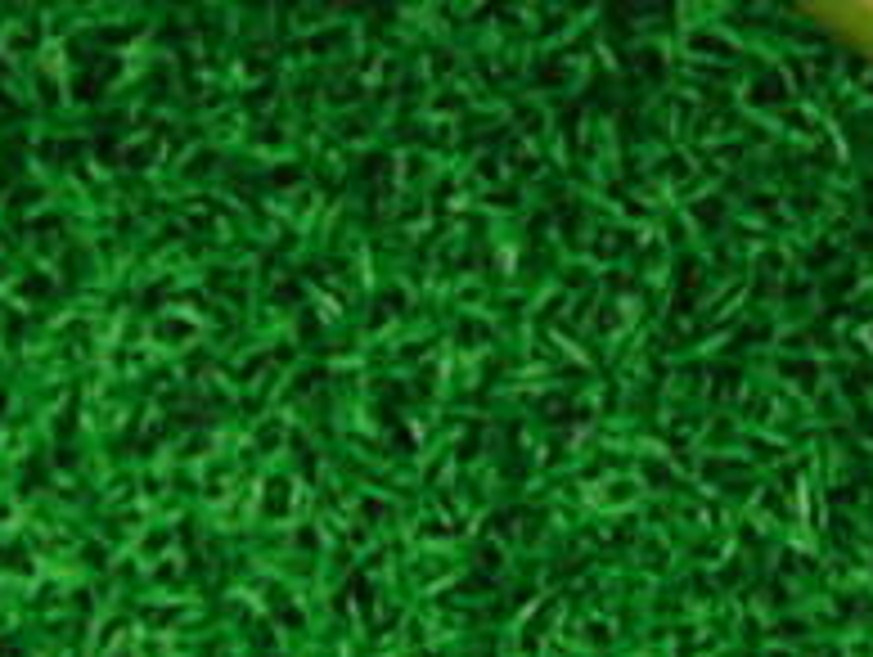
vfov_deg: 12.0
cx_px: 958
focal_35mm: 122
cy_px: -72
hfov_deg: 15.7
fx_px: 3081
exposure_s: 1/40
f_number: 3.6
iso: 400
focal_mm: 6.42
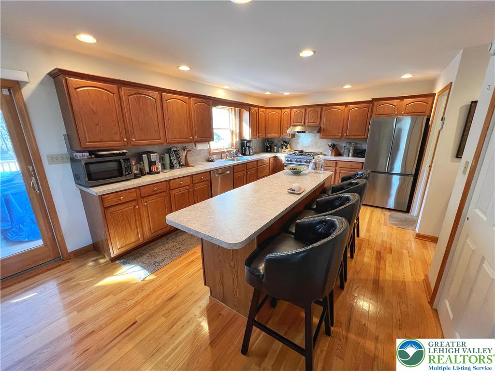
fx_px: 186
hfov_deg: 106.2
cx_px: 248
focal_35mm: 13
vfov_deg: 89.9
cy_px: 186
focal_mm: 1.57
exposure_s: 1/60
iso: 200
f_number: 1.8
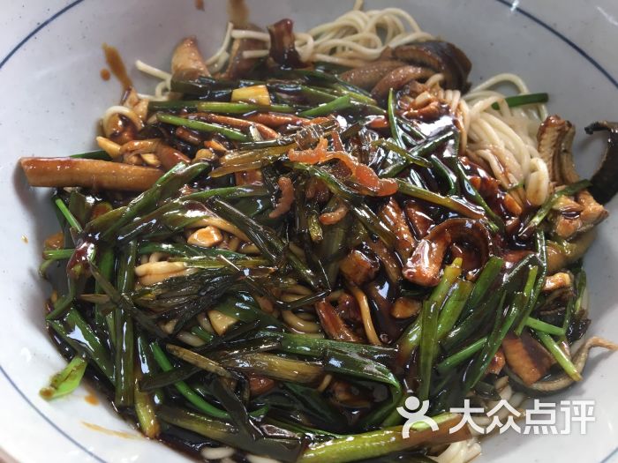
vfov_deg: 48.2
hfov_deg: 61.7
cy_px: 232
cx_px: 309
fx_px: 518
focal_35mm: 29
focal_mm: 4.15
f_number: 2.2
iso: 64
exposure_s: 1/33
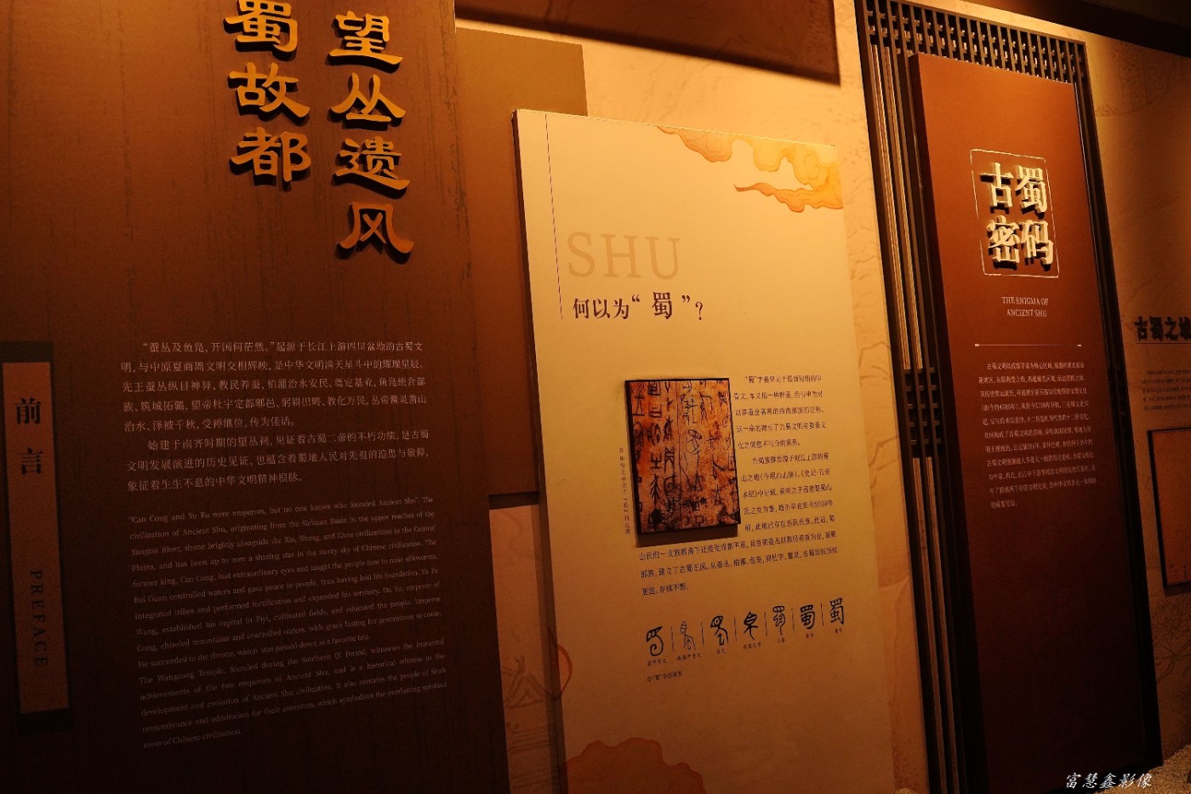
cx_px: 596
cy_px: 397
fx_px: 1224
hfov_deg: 51.9
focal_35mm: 37
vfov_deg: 35.9
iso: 400
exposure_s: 1/800
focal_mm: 25
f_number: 2.8
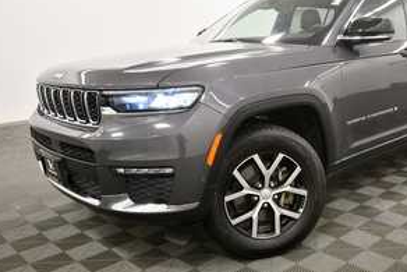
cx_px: 270
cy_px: 111
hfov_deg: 50.9
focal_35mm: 37
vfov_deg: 35.9
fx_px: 418
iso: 1250
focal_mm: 18
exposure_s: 1/125
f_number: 5.6
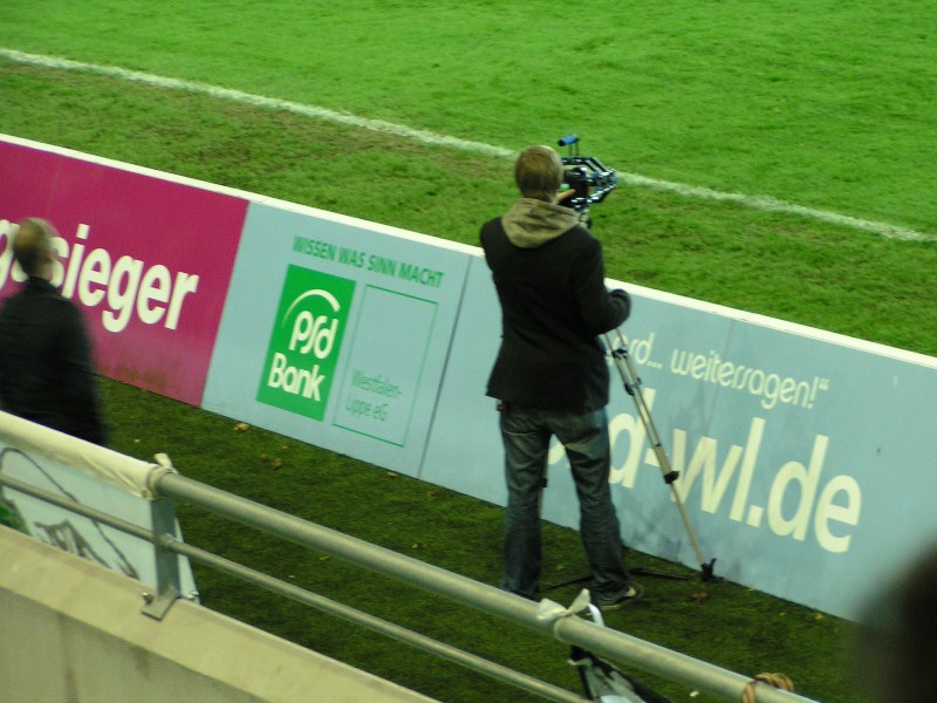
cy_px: 352
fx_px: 4439
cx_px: 468
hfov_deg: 12.0
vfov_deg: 9.1
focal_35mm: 164
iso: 200
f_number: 3.5
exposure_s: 1/15
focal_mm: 25.1
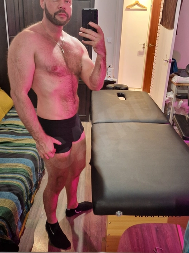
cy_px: 116
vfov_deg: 55.3
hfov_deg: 42.8
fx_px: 240
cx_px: 107
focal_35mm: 33
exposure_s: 1/28
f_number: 1.8
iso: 640
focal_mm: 5.4
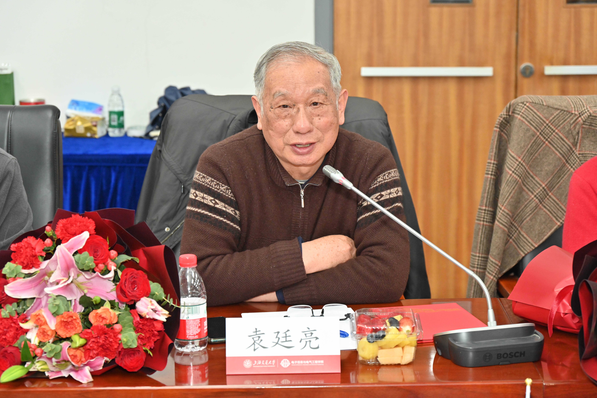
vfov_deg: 15.5
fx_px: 1459
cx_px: 298
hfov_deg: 23.1
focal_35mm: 88
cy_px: 199
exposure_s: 1/200
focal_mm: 88
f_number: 6.3
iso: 2000
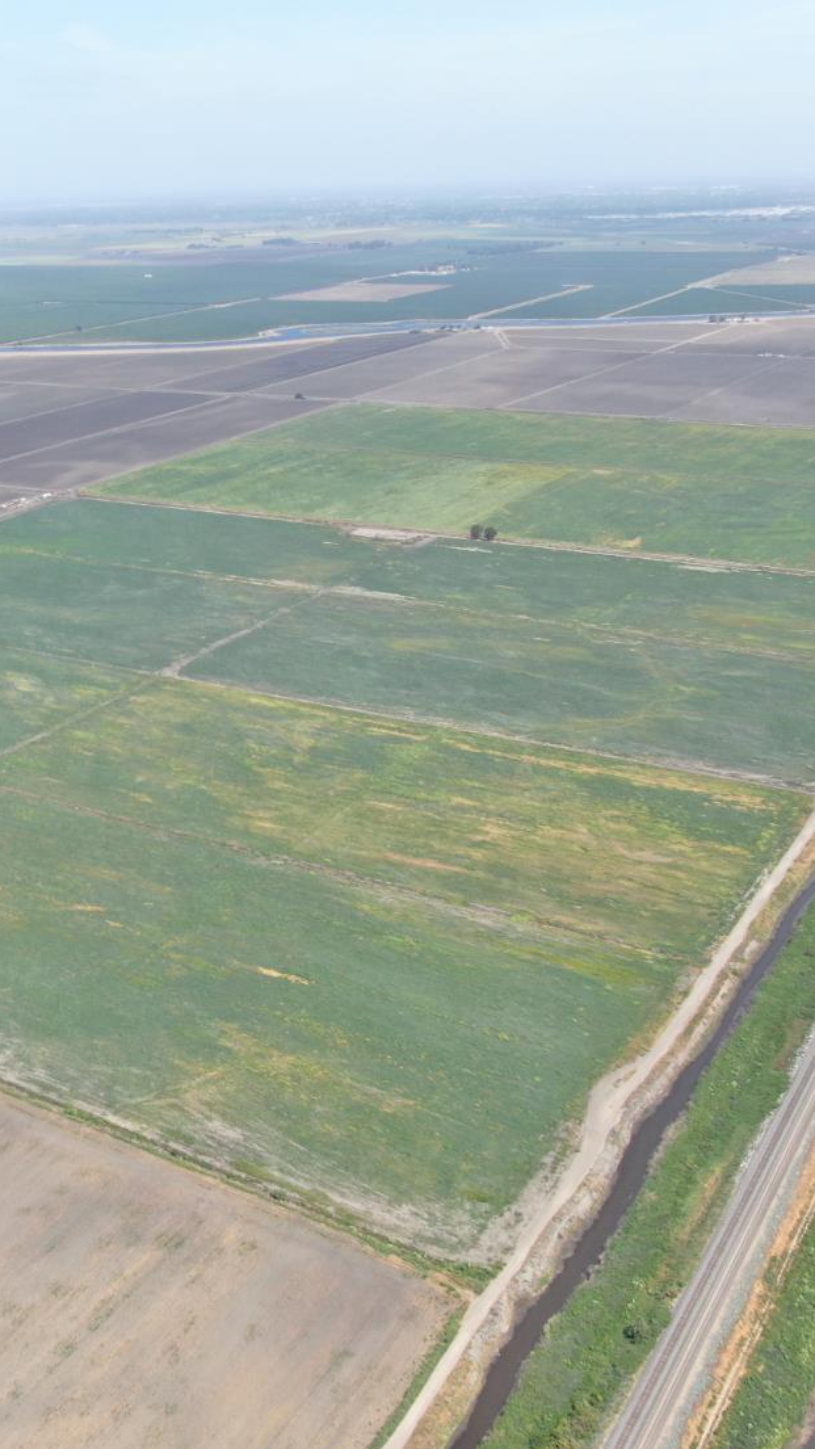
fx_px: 1421
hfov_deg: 31.3
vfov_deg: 54.0
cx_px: 181
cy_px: 715
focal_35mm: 37
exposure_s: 1/640
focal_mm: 4.48
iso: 100
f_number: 2.8
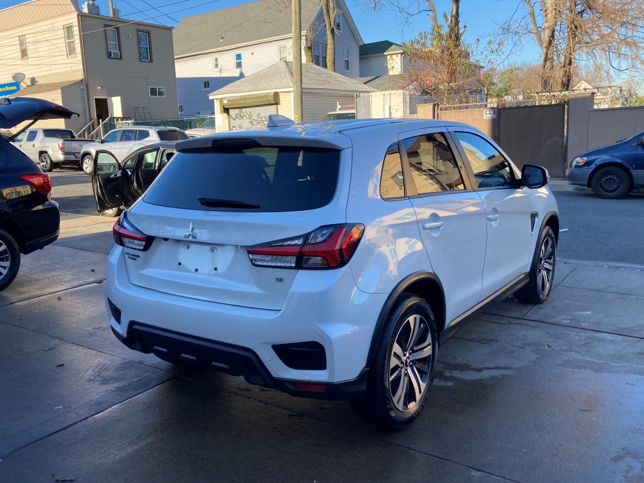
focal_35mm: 31
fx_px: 577
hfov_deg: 58.3
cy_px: 242
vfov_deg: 45.5
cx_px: 305
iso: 20
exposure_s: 1/505
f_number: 1.8
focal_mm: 3.99
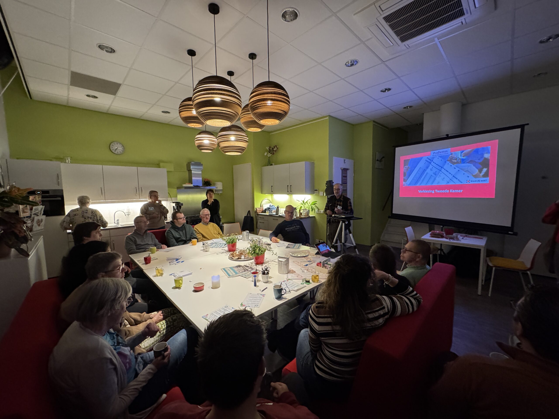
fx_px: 226
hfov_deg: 102.1
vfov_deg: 85.7
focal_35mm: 14
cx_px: 280
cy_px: 210
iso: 1000
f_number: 2.2
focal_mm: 2.22
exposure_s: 1/50
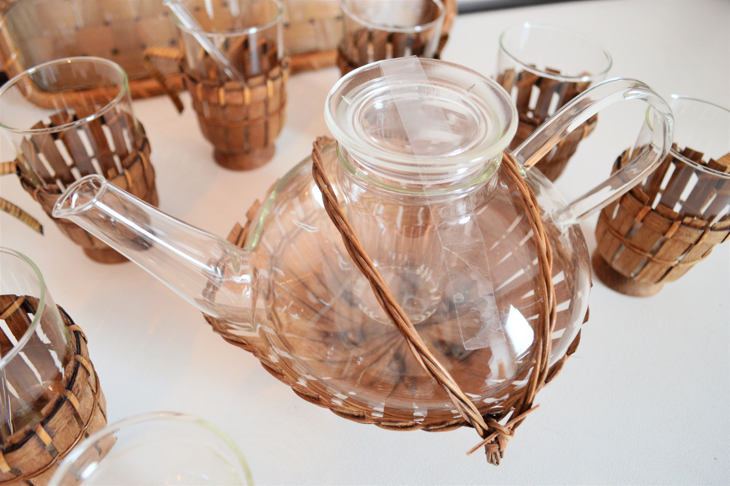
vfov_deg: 47.8
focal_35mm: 27
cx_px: 365
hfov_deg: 67.4
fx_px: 547
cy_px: 243
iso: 400
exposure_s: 1/25
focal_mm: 18
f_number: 3.5
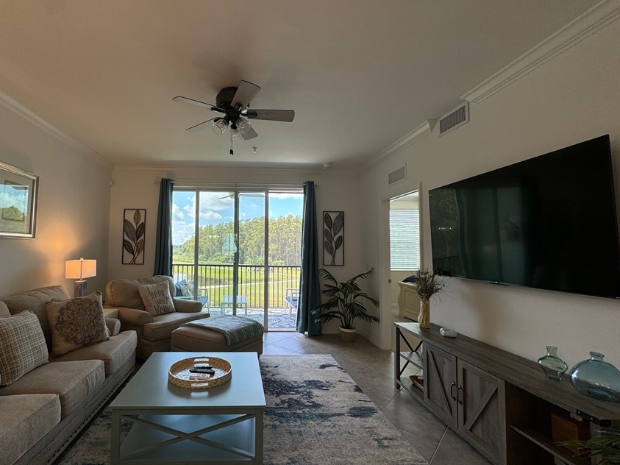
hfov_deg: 89.8
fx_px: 304
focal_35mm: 17
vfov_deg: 74.7
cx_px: 246
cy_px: 233
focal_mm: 2.22
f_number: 2.2
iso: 50
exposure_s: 1/120
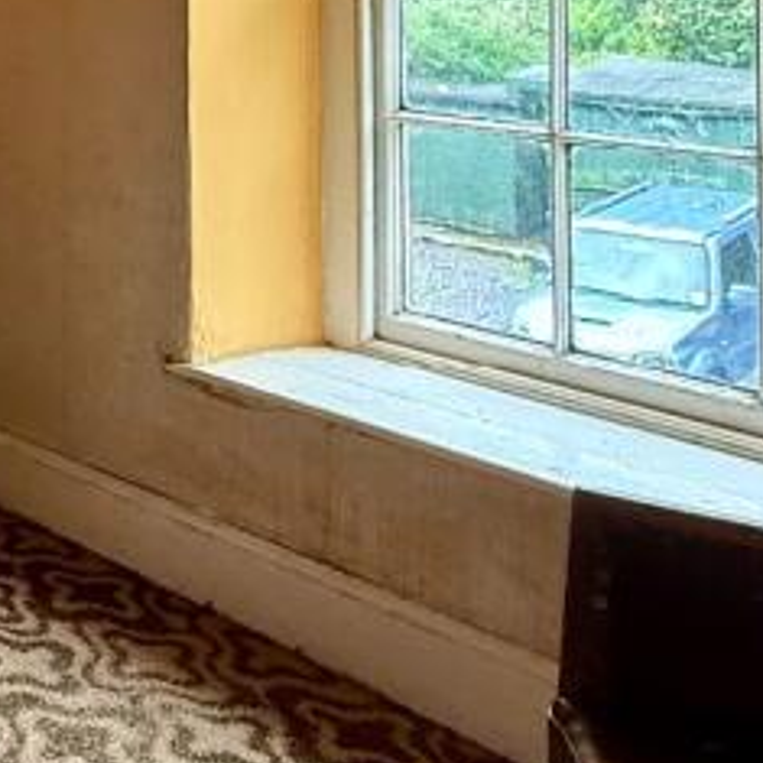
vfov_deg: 28.7
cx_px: -302
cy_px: -75
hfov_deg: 25.7
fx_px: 1347
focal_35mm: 54
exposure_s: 1/89
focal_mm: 2.22
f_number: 2.2
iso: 320
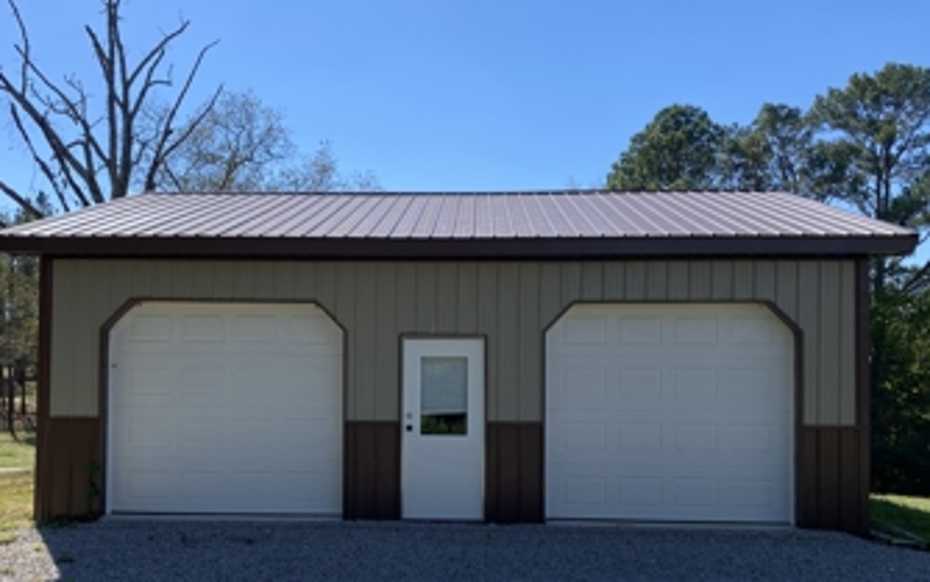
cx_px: 446
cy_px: 356
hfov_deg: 58.1
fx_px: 837
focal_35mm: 33
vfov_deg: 38.2
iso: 32
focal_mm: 4.25
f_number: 1.8
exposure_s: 1/2105
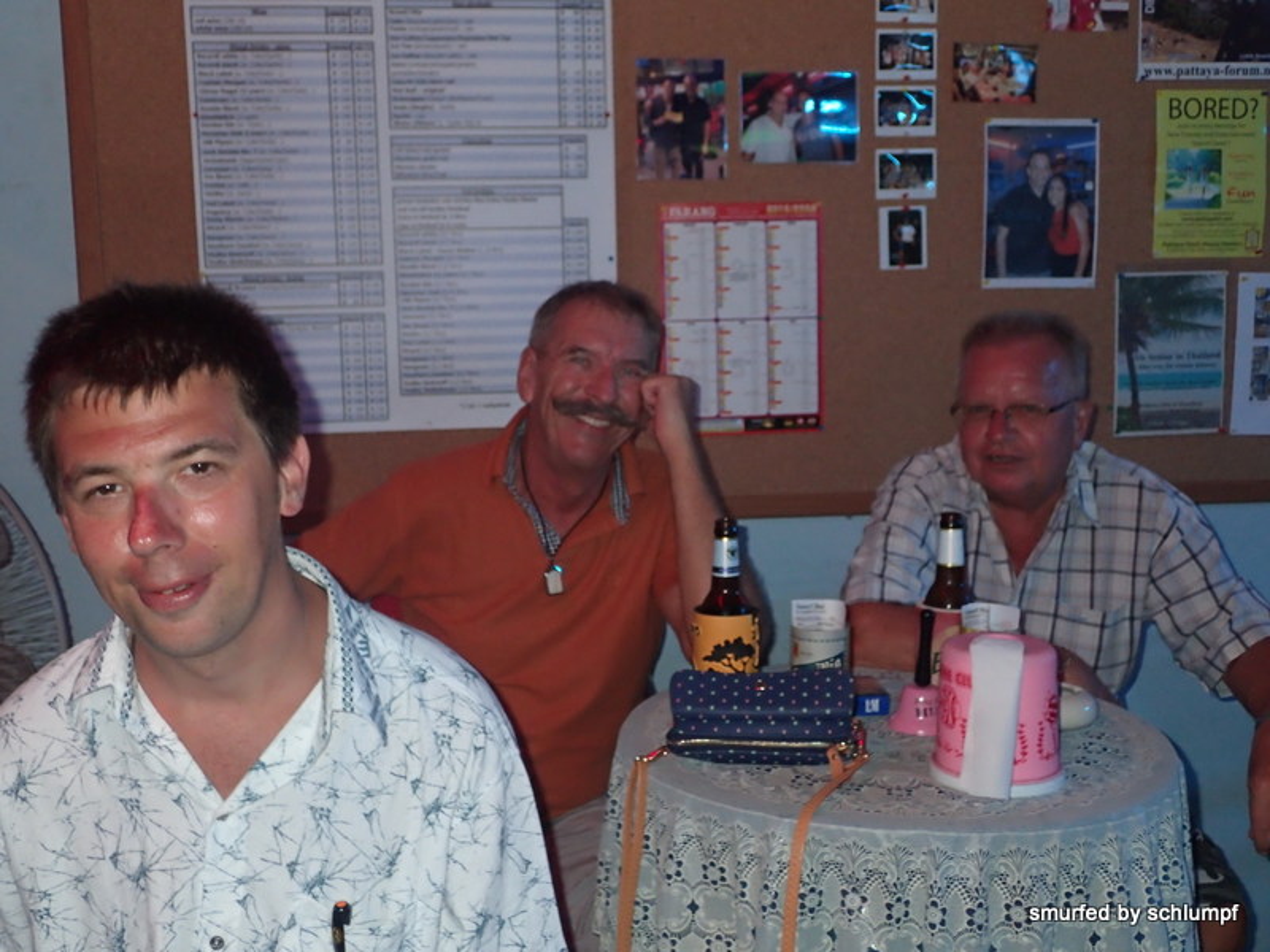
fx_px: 1394
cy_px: 476
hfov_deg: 49.0
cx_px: 635
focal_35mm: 38
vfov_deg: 37.7
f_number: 2.7
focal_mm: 6.86
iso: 500
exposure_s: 1/40
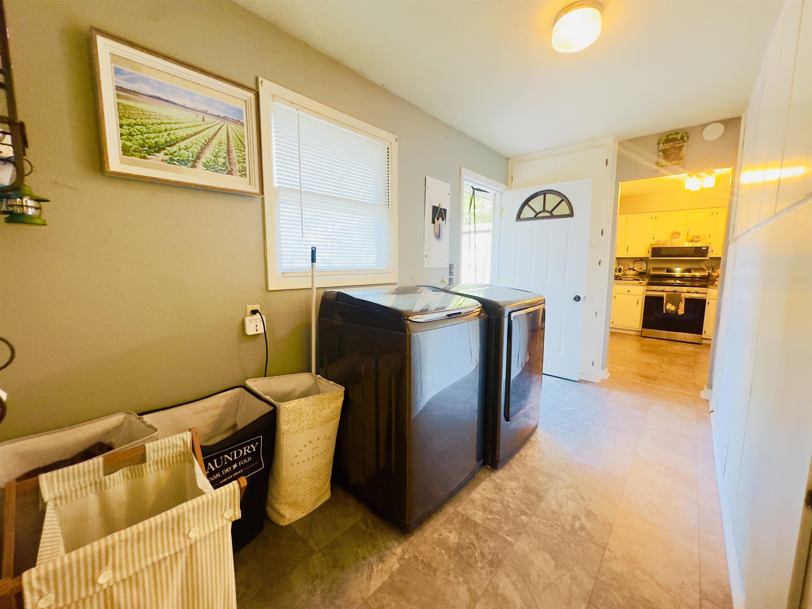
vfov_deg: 85.7
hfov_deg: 102.1
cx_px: 406
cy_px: 304
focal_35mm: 14
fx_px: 328
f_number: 2.2
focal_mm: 2.22
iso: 1000
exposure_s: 1/40
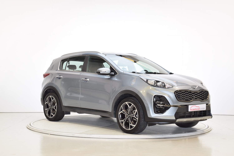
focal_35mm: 60
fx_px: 390
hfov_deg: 33.4
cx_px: 117
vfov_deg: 22.6
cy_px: 78
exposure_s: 1/5
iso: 100
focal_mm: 40
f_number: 10
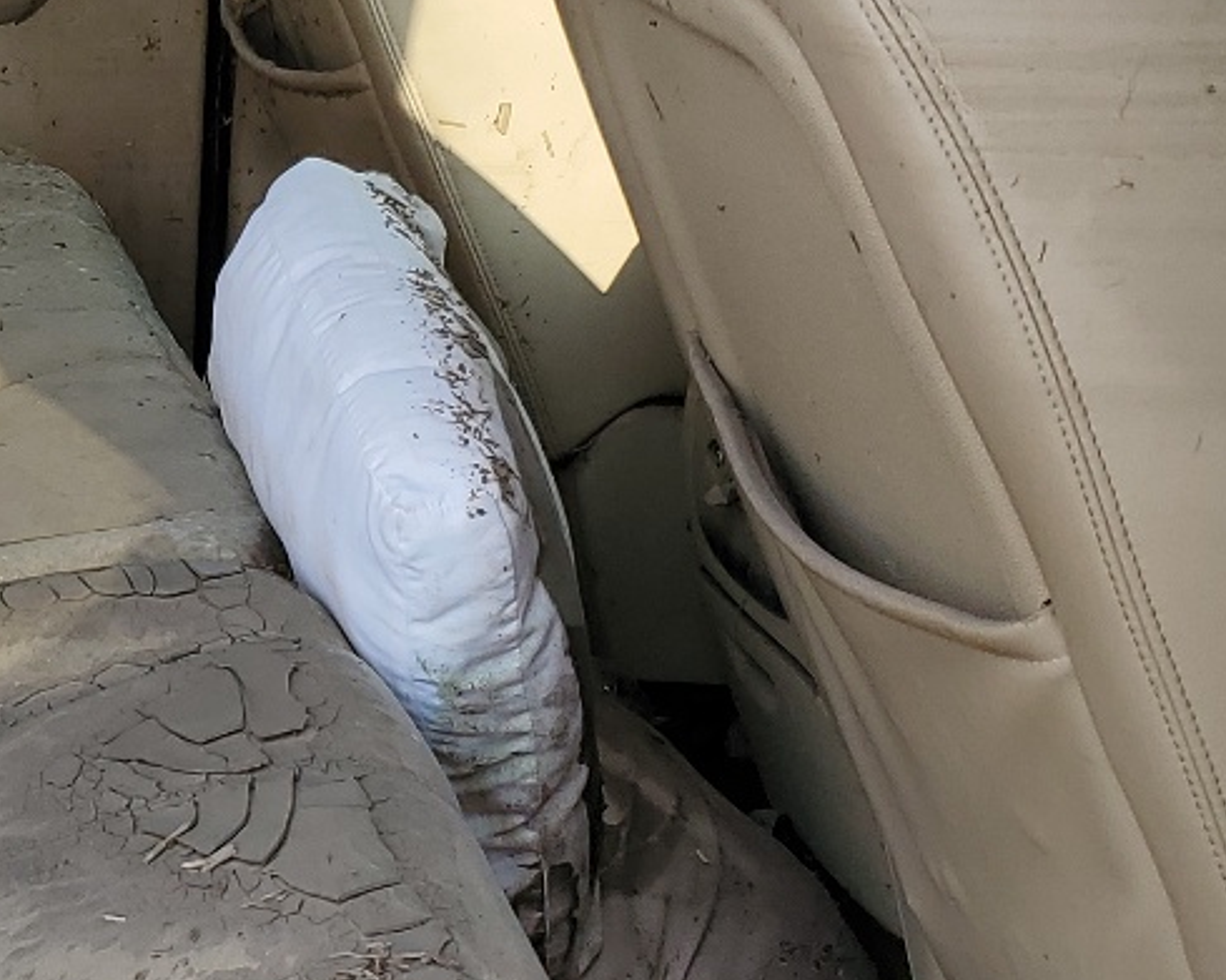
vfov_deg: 18.5
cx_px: 63
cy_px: 431
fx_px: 3011
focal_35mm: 83
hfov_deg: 22.3
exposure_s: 1/667
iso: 50
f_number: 1.5
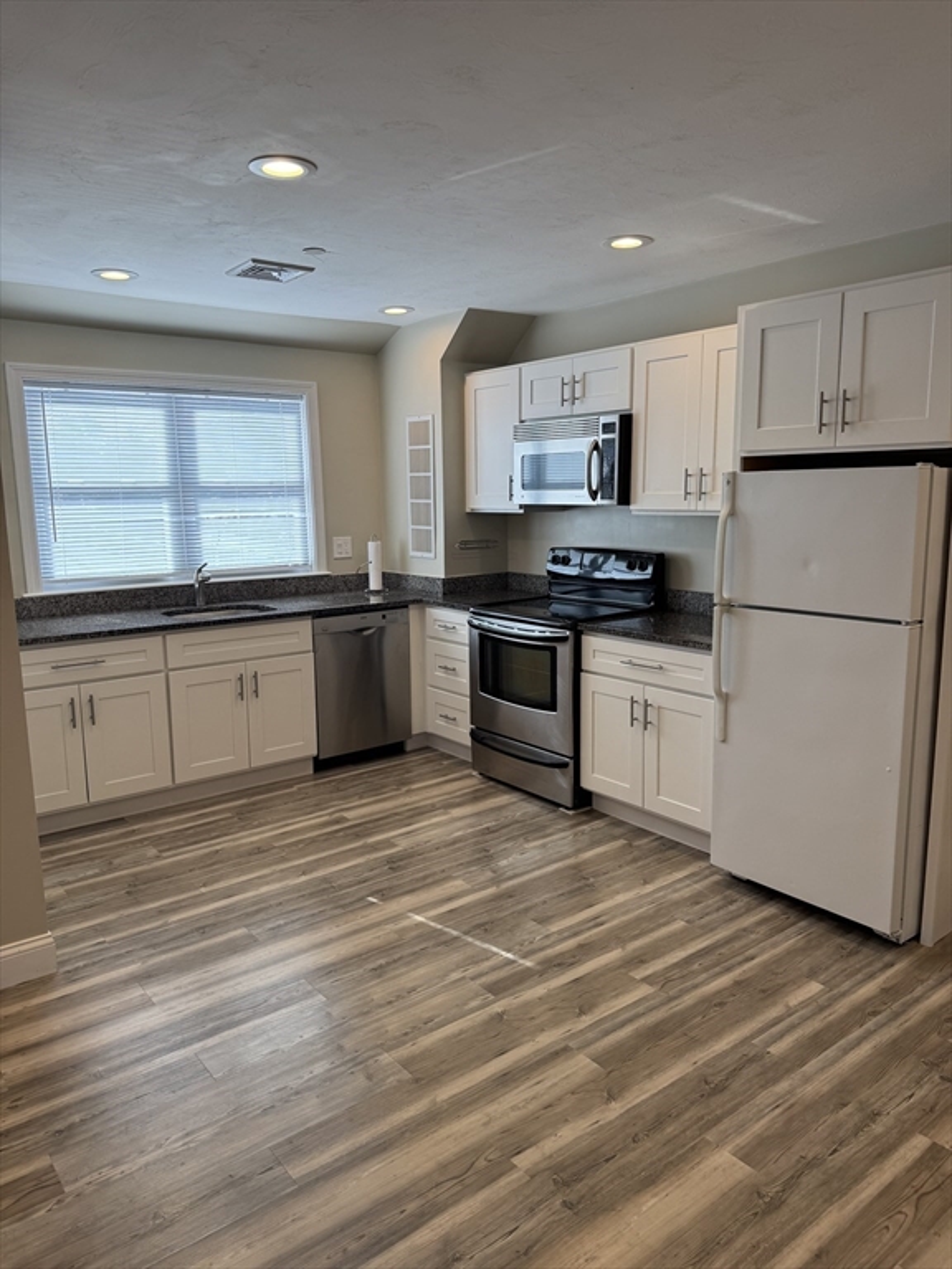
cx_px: 476
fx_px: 880
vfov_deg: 71.6
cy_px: 634
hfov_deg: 56.8
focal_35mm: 24
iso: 64
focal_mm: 6.76
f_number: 1.78
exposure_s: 1/126
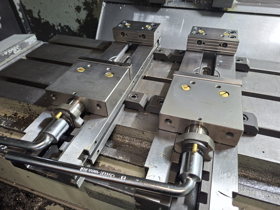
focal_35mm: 23
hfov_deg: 73.9
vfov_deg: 58.9
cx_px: 140
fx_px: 186
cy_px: 105
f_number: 1.8
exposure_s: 1/33
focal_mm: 5.54
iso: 250
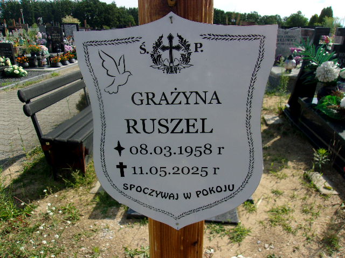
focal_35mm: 27
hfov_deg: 65.3
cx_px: 172
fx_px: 269
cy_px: 129
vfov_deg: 51.4
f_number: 10.4
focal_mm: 4.9
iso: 80
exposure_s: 1/100
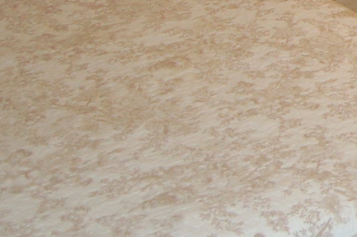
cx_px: 567
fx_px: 1278
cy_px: -178
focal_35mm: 129
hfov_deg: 14.6
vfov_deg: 10.1
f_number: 3.5
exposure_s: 1/60
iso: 400
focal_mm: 18
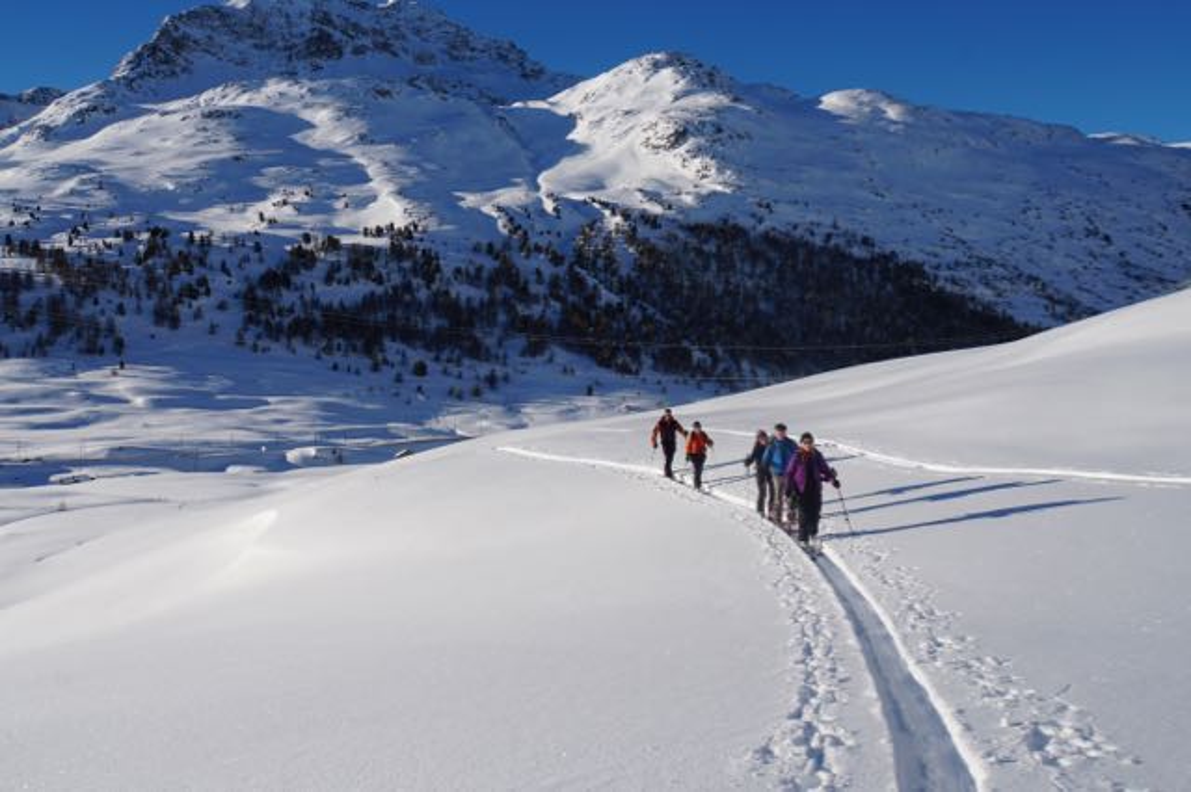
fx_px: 942
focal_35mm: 28
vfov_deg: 45.6
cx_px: 596
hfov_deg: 64.6
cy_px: 396
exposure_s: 1/250
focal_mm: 19
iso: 100
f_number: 11
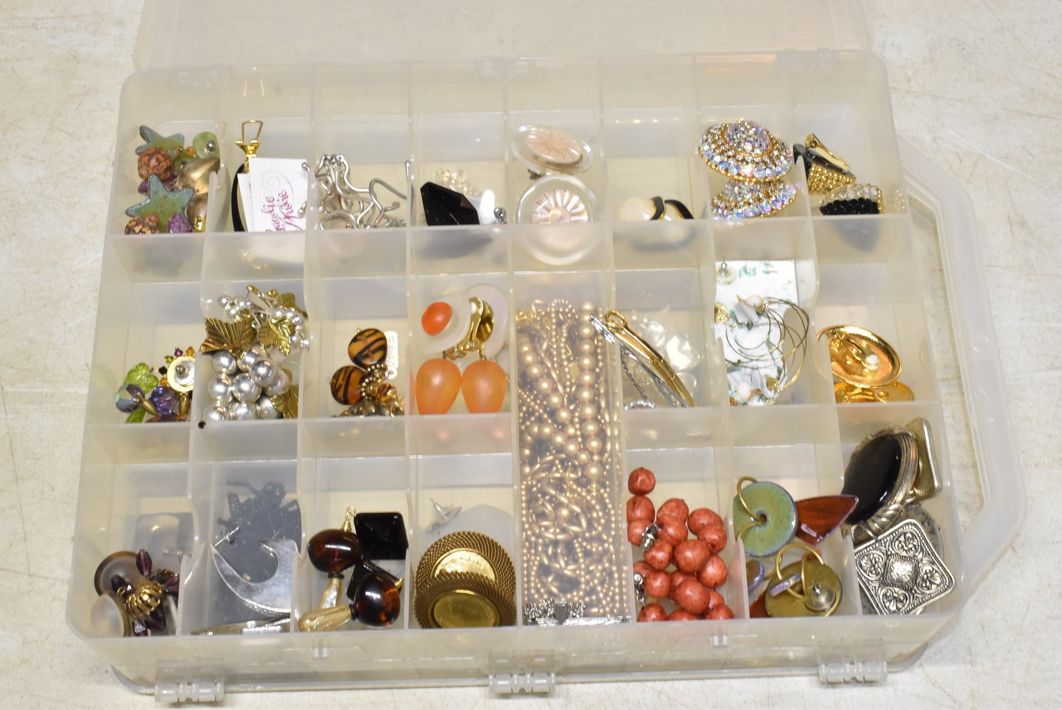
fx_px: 1417
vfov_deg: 28.1
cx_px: 531
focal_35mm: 48
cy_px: 355
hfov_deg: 41.1
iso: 1600
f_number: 18
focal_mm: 32
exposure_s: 1/40
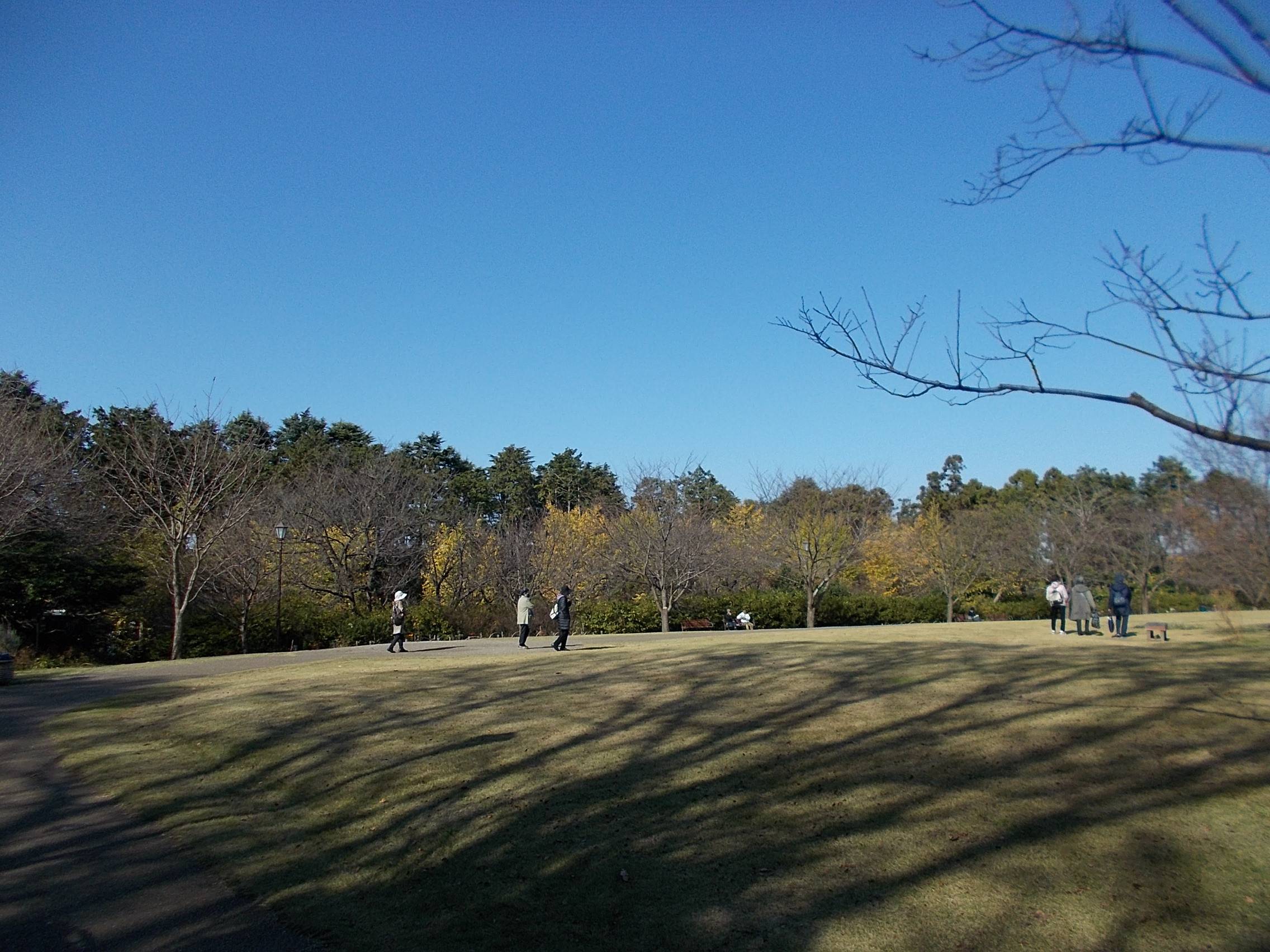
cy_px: 476
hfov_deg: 67.3
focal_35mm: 26
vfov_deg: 53.1
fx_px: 954
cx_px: 635
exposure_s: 1/200
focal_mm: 4.6
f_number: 8
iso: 80
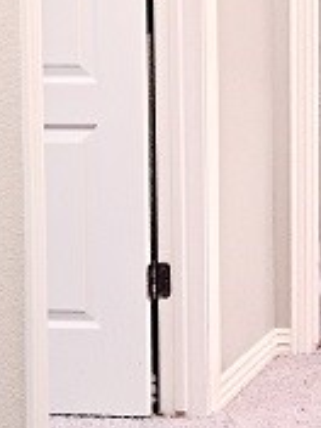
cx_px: 372
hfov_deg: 17.1
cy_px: 158
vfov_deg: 23.5
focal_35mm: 83
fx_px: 1026
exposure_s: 1/15
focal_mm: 4.15
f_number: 2.2
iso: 200
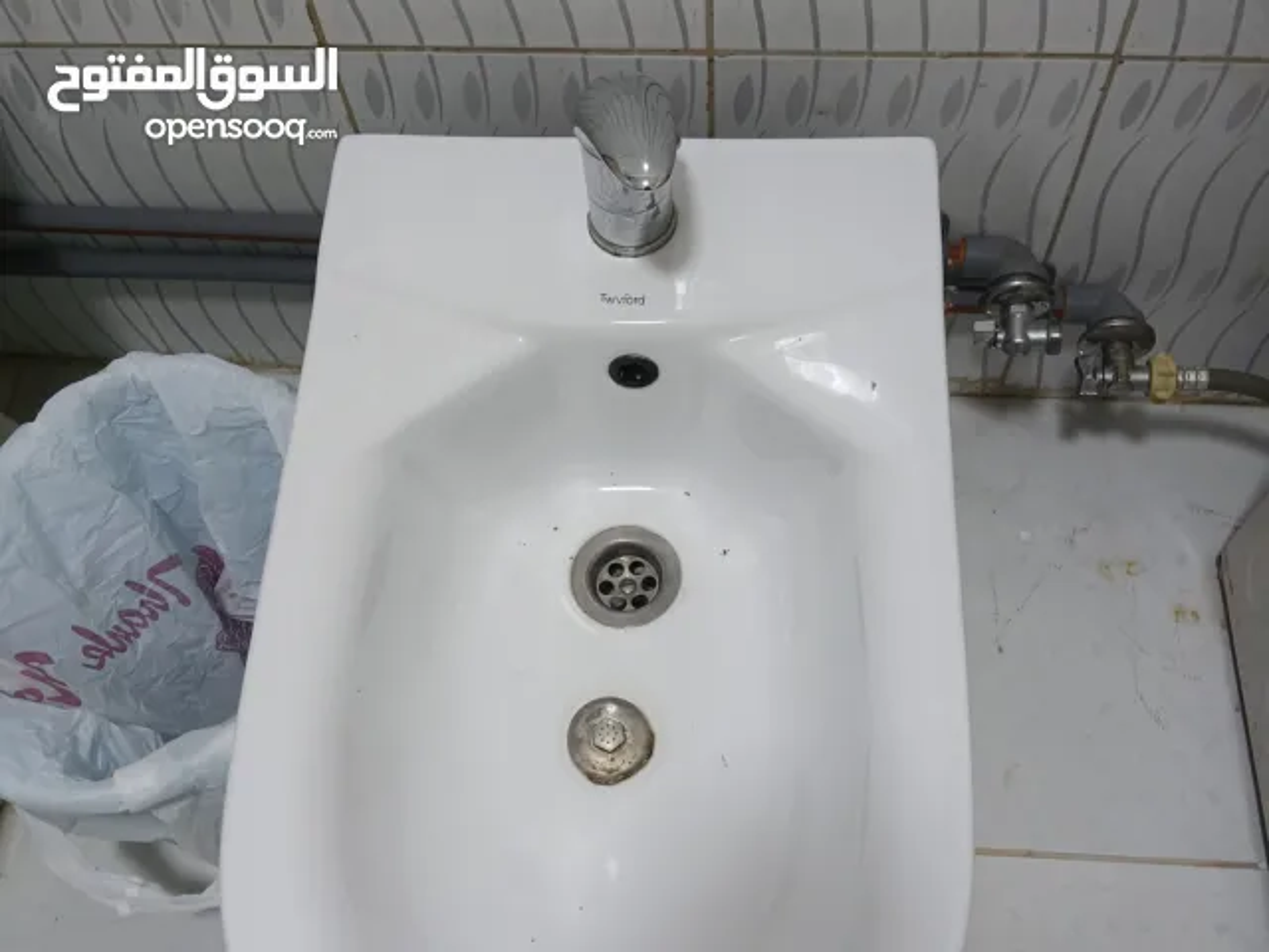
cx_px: 634
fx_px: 953
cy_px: 476
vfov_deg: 53.1
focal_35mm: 26
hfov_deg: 67.3
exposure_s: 1/50
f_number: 1.8
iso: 80
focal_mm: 3.98
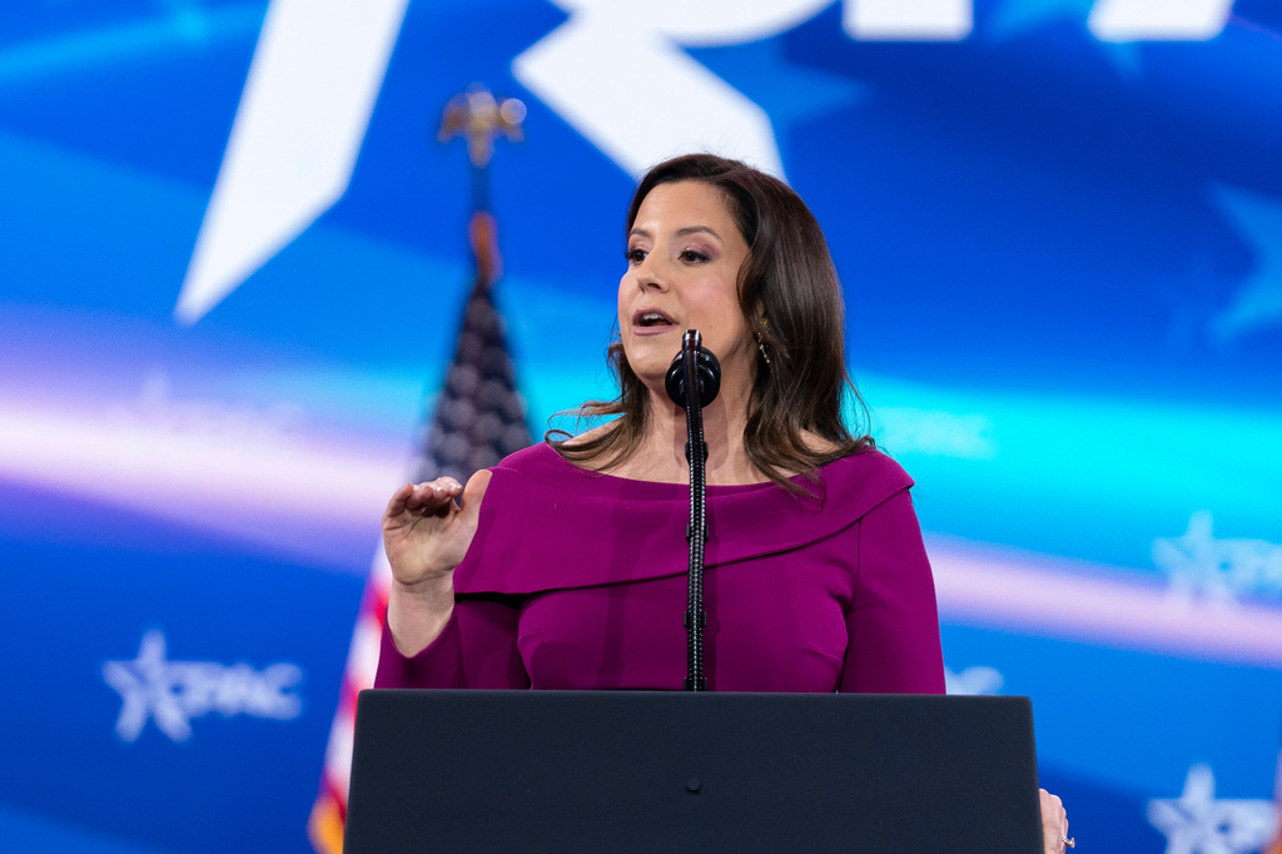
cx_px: 641
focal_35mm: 200
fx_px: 7120
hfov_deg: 10.3
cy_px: 427
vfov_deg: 6.9
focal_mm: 200
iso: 800
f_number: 3.5
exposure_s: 1/400
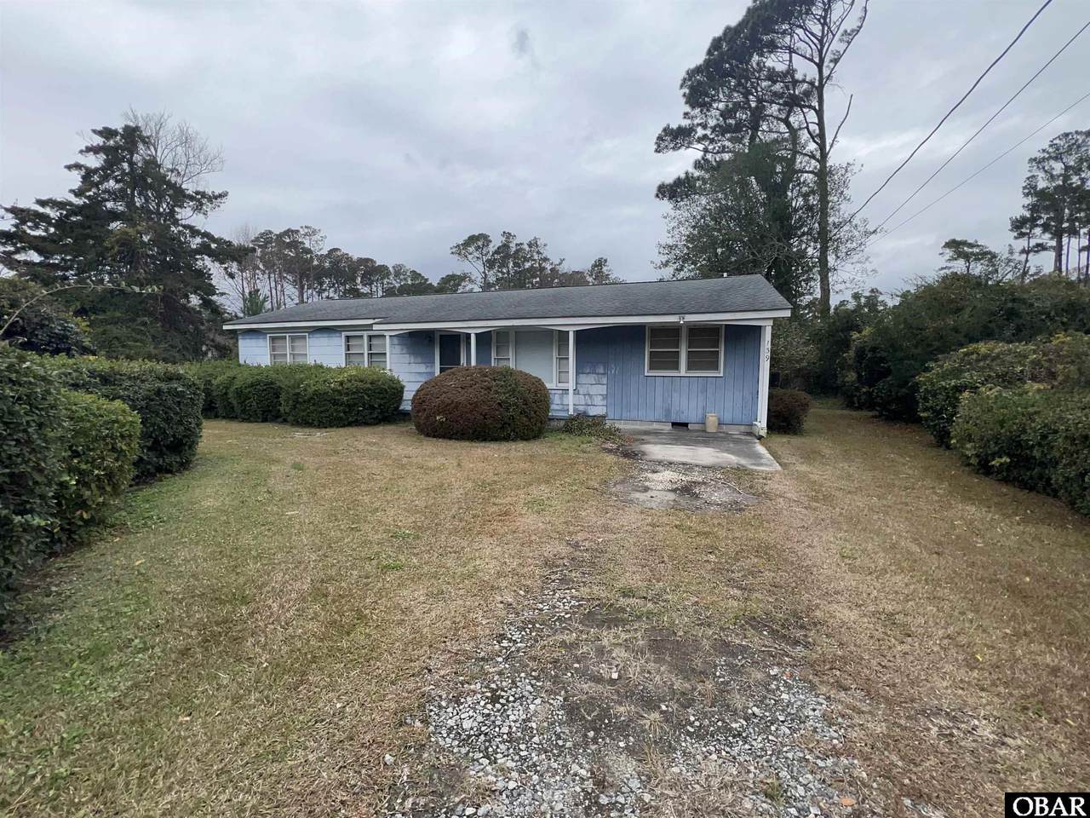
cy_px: 409
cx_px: 545
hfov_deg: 106.2
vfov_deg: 89.9
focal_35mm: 13
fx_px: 409
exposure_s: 1/986
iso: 64
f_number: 1.8
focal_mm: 1.57
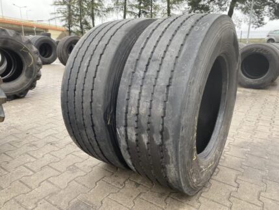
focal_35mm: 26
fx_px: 210
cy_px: 105
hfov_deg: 67.3
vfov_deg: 53.1
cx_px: 140
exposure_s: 1/121
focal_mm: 4.25
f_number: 1.8
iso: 80
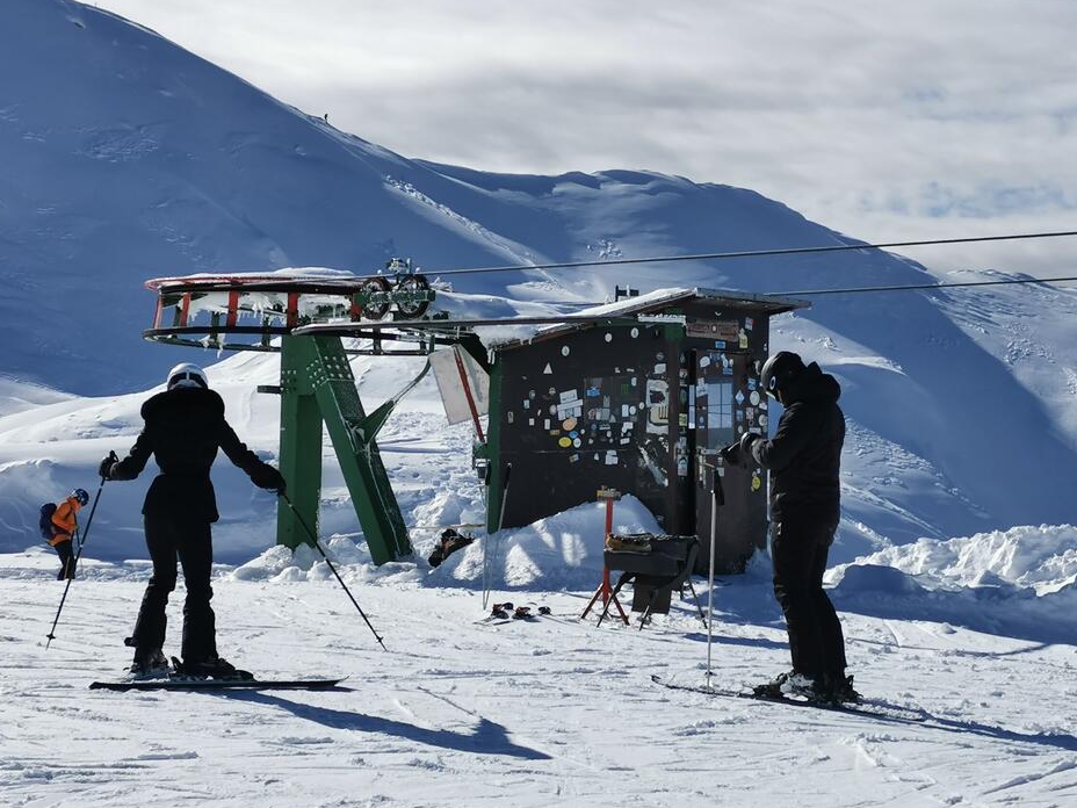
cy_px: 378
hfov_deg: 24.1
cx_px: 496
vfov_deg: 18.2
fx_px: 2520
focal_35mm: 81
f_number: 1.8
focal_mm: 5.58
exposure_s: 1/8130
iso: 50
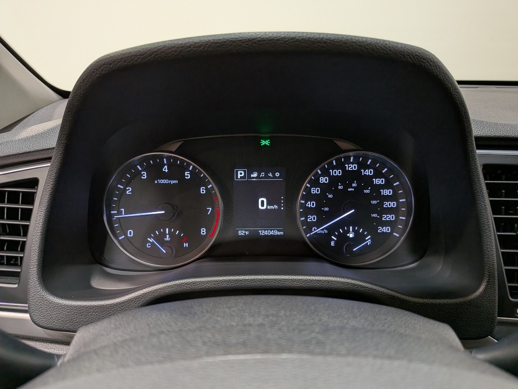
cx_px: 259
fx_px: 359
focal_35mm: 24
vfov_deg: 56.8
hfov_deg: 71.6
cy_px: 194
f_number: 1.7
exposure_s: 1/60
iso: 97
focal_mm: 4.53
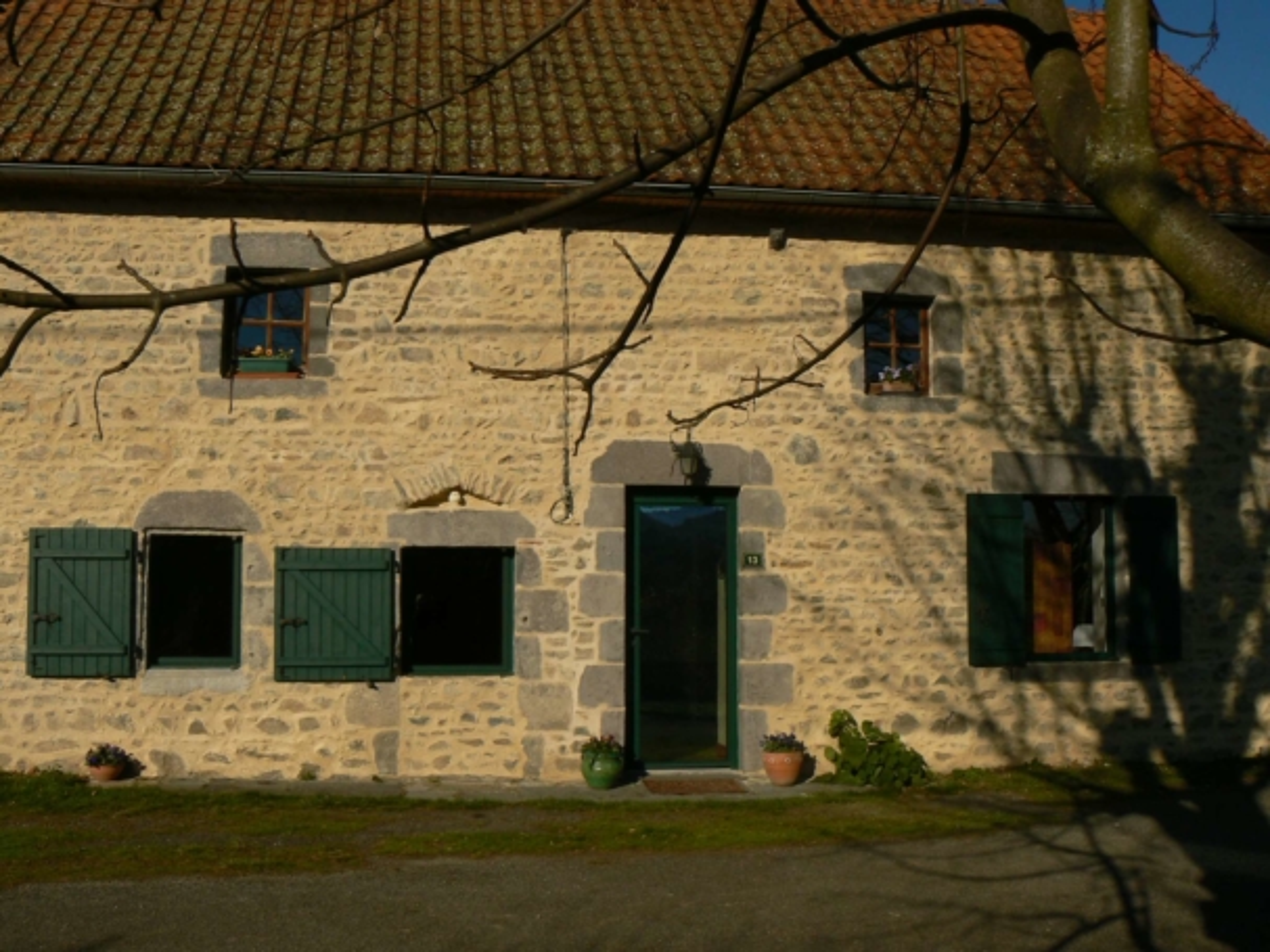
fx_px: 1321
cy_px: 476
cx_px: 635
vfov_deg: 39.6
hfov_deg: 51.4
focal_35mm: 36
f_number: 8
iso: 80
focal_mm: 6
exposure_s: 1/800
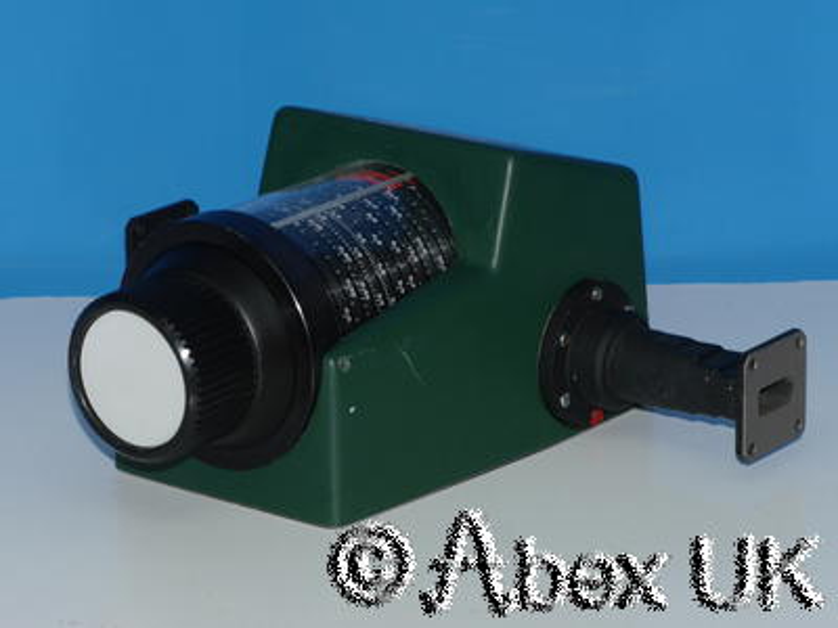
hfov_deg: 12.8
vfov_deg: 9.6
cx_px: 419
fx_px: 3728
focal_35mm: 154
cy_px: 314
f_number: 11
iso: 400
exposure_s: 1/60
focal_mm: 77
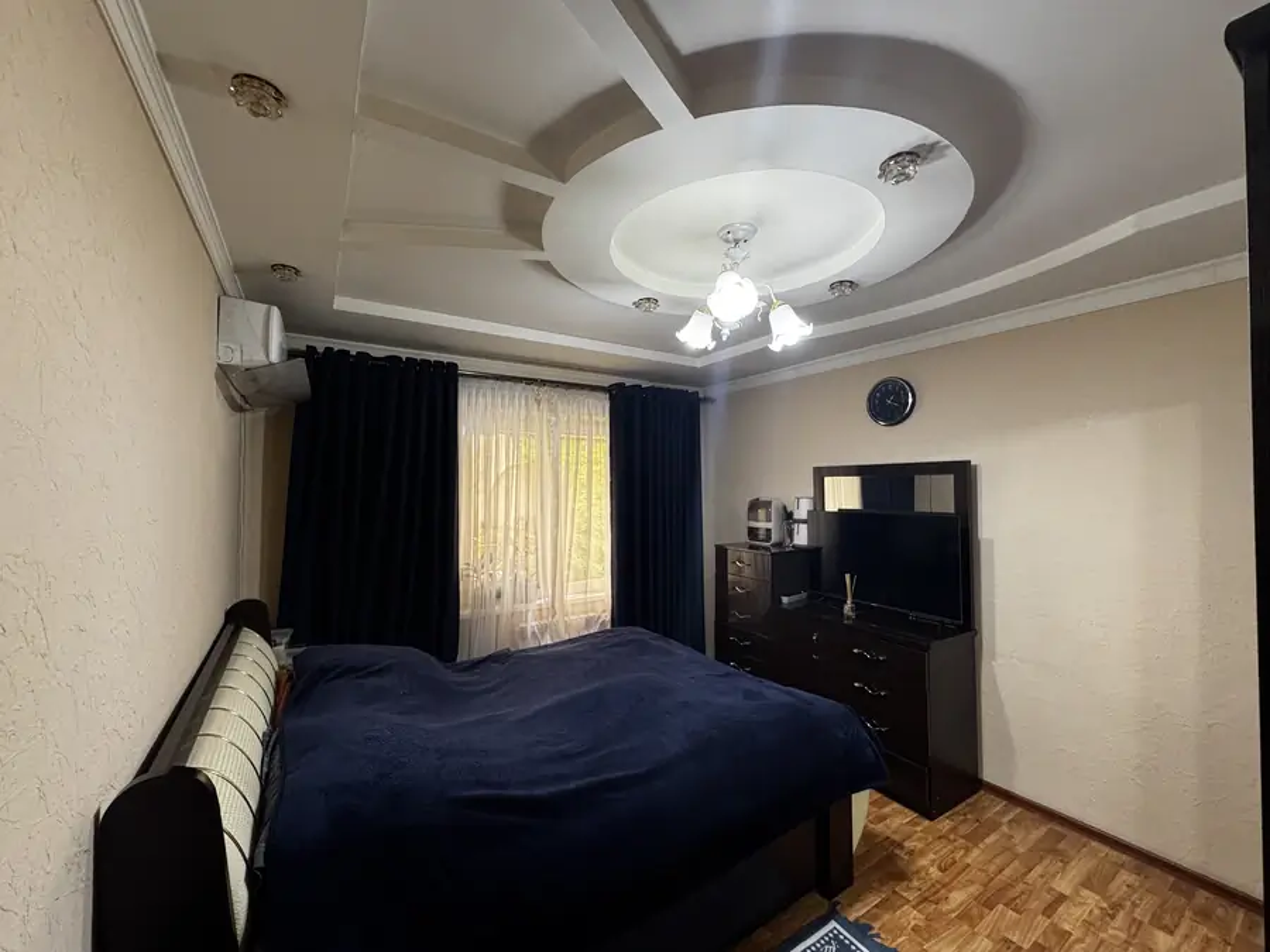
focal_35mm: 14
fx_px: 514
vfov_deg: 85.7
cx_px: 635
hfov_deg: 102.1
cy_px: 476
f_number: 2.2
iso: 250
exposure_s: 1/100
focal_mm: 2.22
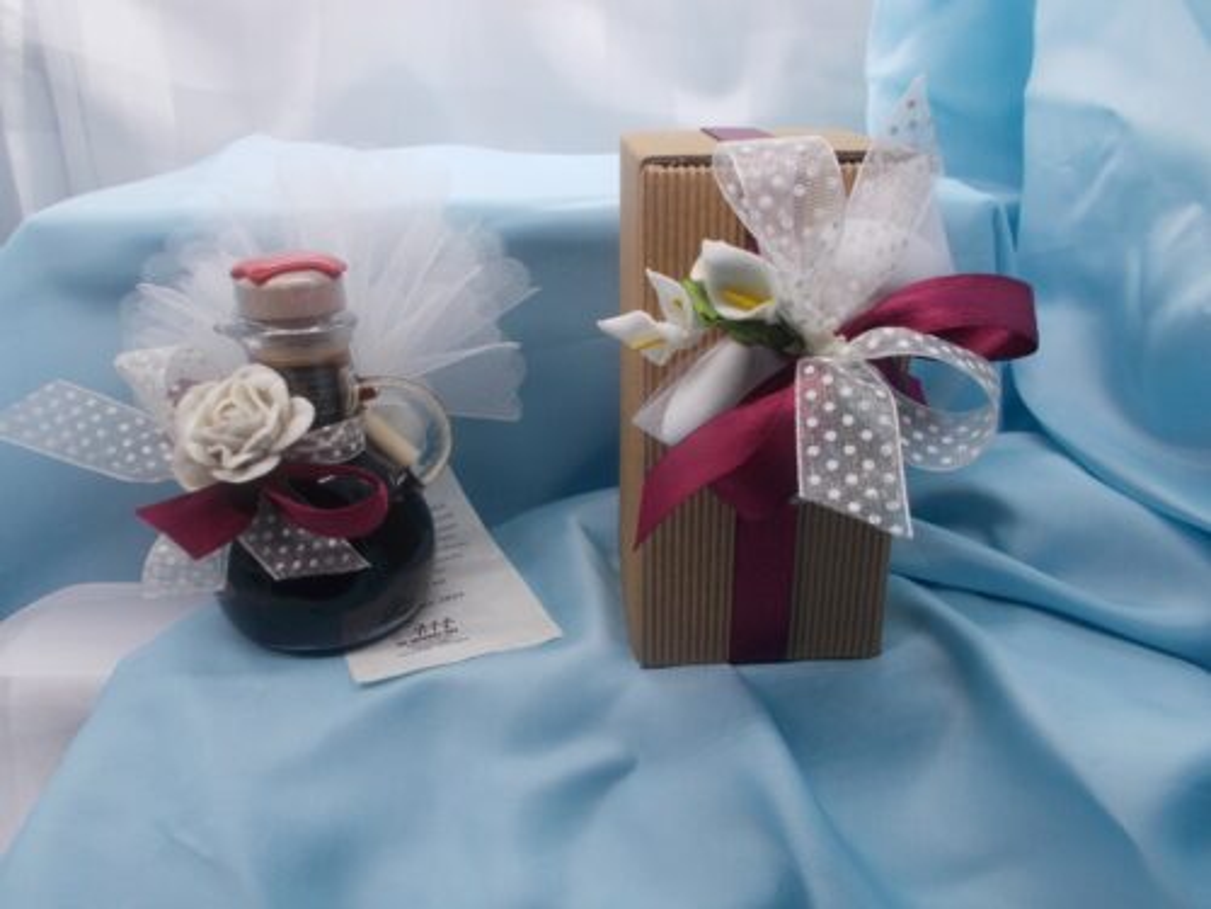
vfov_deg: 46.8
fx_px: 1050
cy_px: 454
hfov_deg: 60.0
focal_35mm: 30
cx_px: 606
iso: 80
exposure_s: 1/100
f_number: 3.4
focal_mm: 5.3
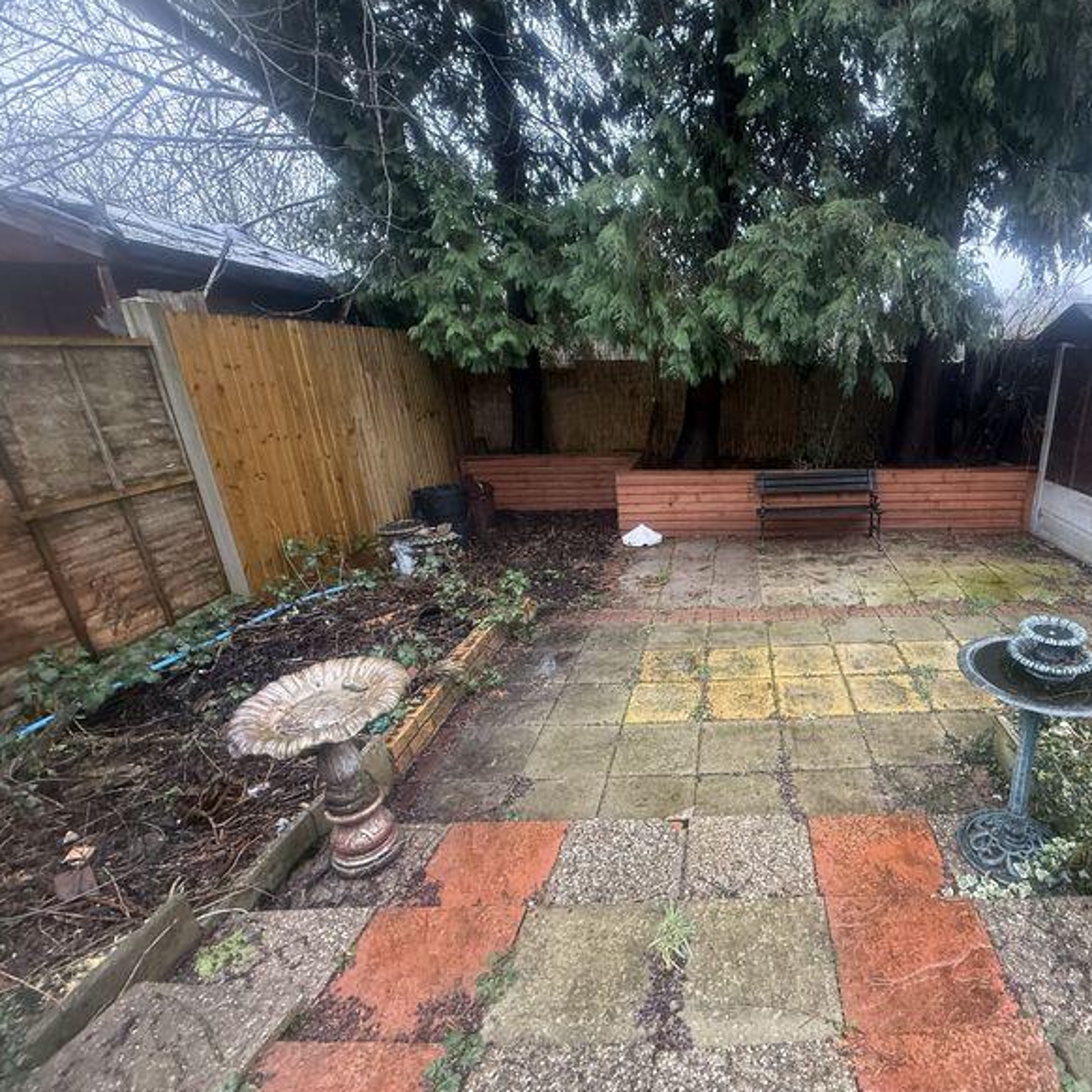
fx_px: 607
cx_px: 747
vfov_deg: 84.0
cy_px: 554
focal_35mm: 17
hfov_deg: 80.5
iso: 320
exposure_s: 1/99
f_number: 2.2
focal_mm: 2.22
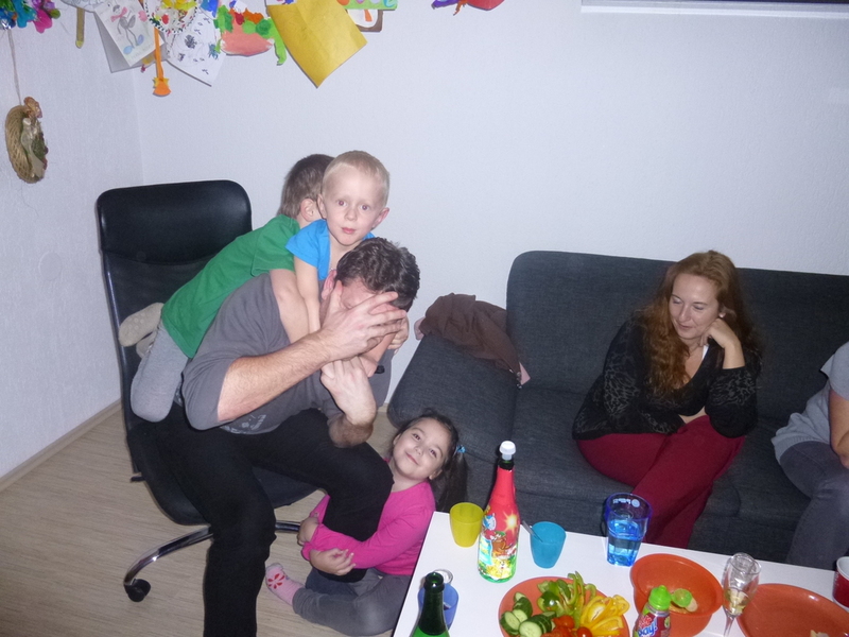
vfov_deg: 54.9
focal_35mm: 25
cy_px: 318
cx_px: 424
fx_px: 613
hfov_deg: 69.4
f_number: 3.1
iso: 320
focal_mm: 4.5
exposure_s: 1/125
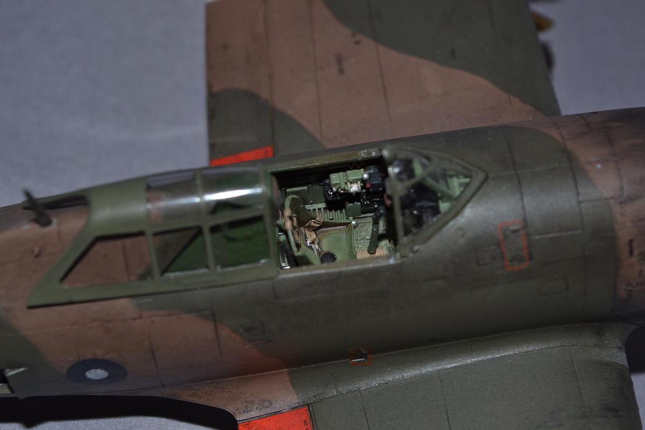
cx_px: 322
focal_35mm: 82
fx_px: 1478
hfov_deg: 24.6
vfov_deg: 16.6
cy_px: 215
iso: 100
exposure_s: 1/60
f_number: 8
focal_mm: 55
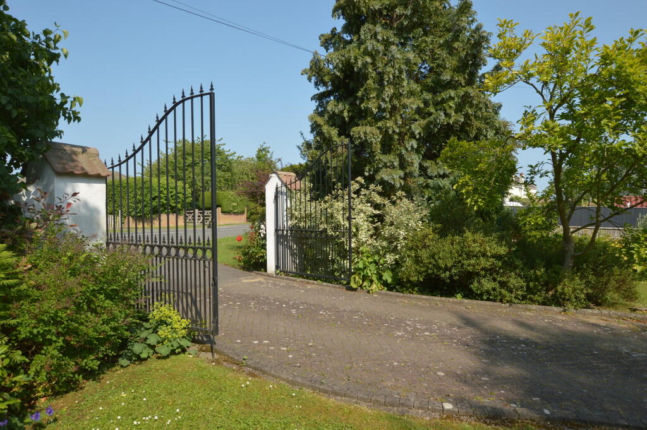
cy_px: 215
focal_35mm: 21
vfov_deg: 59.4
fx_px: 377
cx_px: 324
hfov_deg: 81.2
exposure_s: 1/250
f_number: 9
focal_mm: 14
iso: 200
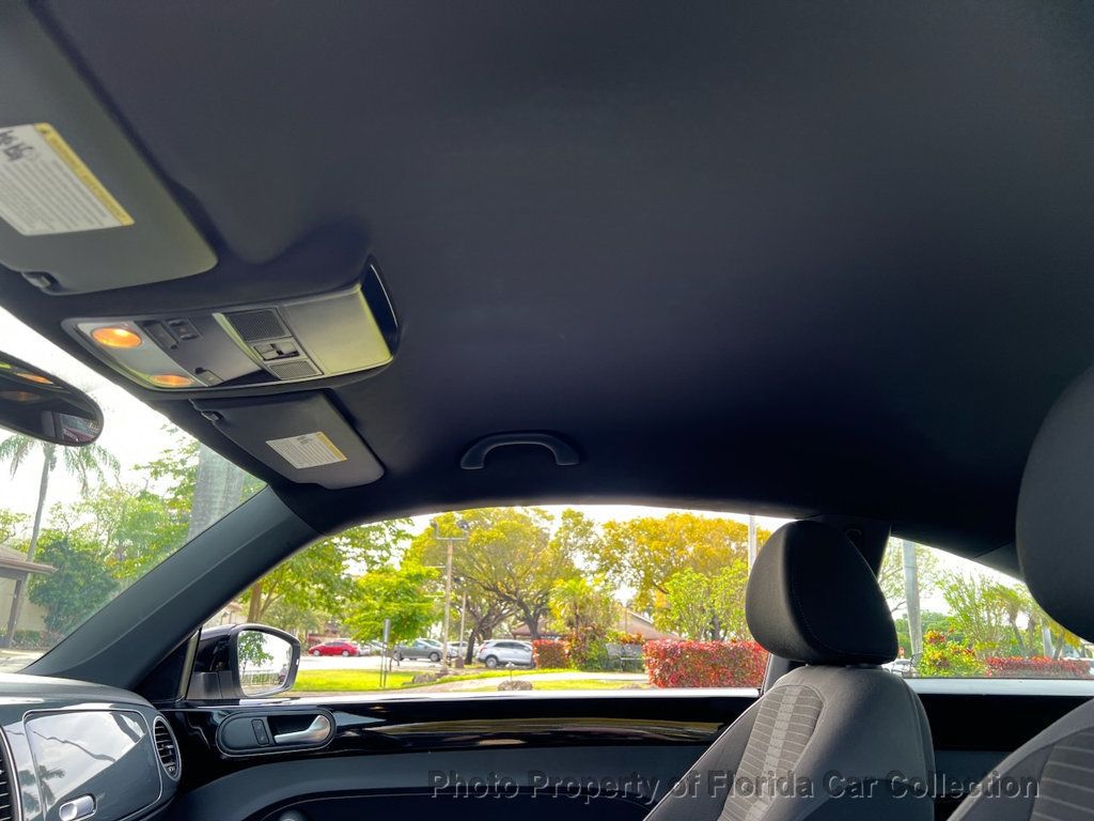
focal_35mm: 26
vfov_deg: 53.1
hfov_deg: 67.3
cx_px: 547
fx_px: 822
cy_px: 410
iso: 40
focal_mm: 5.7
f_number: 1.5
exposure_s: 1/175
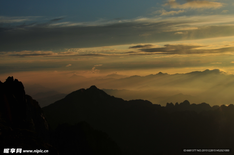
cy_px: 78
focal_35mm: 60
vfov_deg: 22.6
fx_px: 390
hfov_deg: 33.4
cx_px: 117
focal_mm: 40
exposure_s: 1/1000
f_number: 5
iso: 200
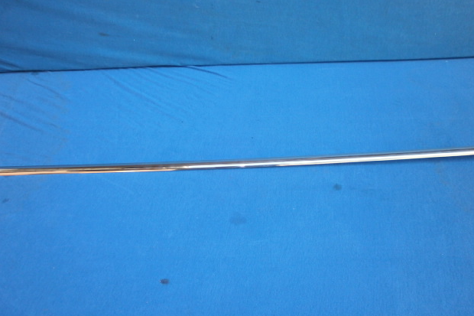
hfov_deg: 63.7
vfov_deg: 44.9
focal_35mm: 29
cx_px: 232
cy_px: 161
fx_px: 382
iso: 100
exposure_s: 1/250
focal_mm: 4.8
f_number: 2.9
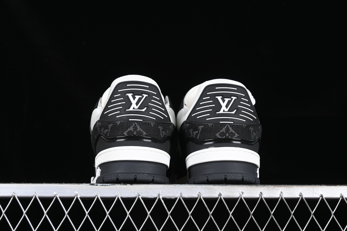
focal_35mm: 75
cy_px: 116
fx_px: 723
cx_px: 174
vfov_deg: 18.2
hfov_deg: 27.0
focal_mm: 50
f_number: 6.3
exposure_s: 1/60
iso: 160
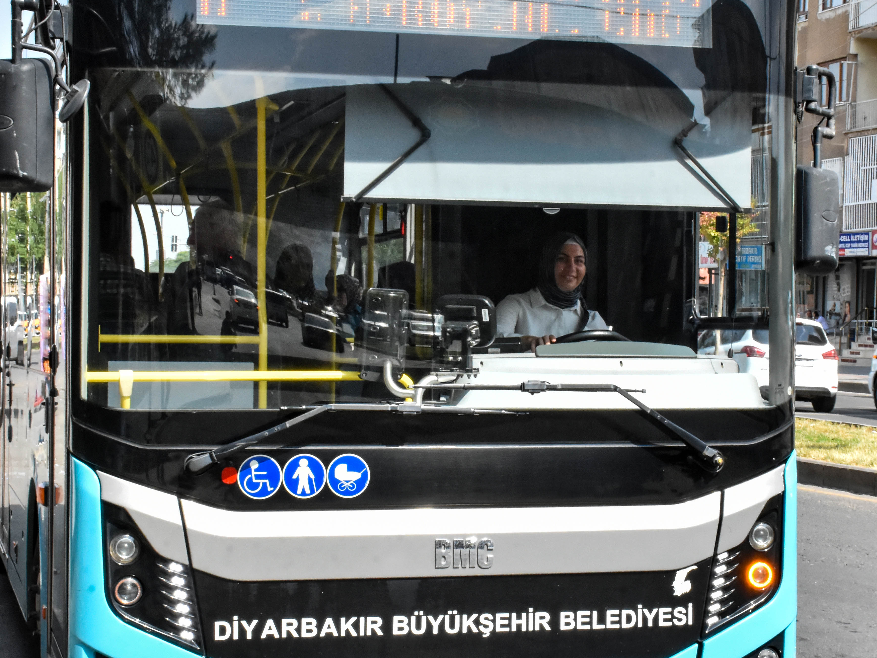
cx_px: 468
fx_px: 2027
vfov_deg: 18.4
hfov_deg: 24.4
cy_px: 350
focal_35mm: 80
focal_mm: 32
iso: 1600
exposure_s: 1/200
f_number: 25
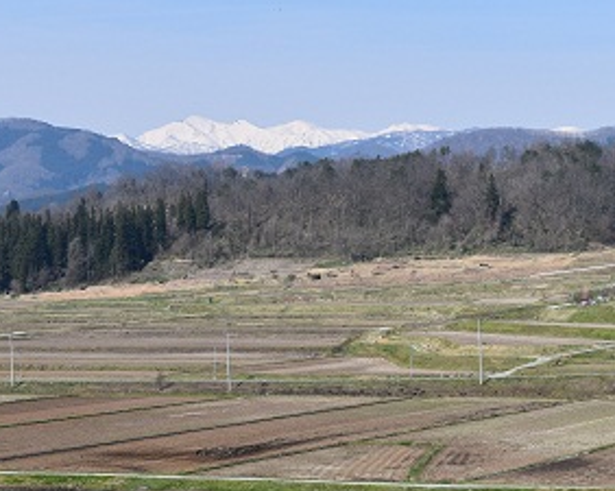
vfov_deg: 12.4
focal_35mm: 124
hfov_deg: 15.5
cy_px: 323
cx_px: 181
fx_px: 2250
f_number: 10
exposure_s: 1/400
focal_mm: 55
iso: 200
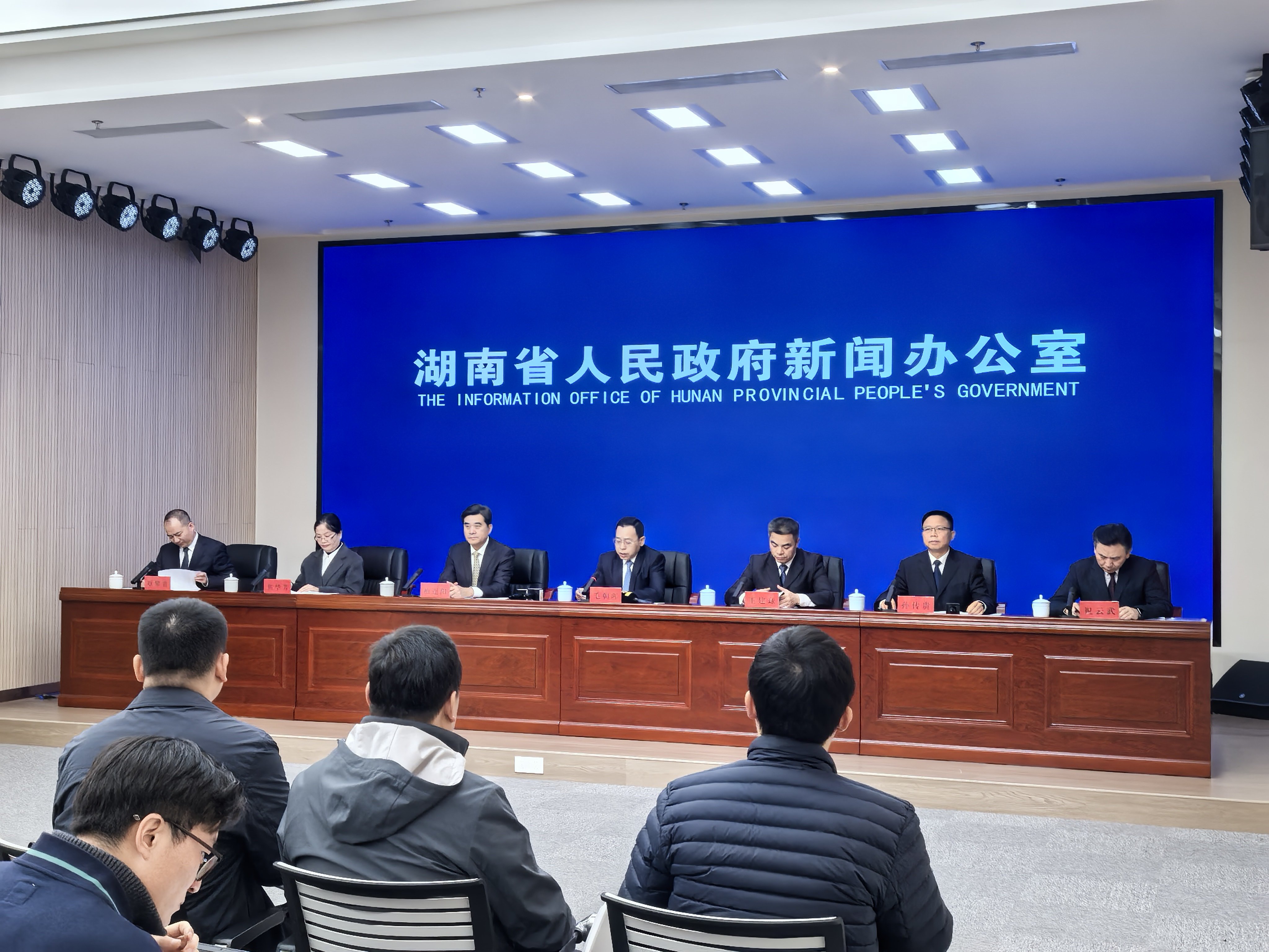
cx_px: 634
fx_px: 1613
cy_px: 476
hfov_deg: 42.9
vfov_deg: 32.9
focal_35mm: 44
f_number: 4
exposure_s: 1/100
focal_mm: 5.75
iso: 200
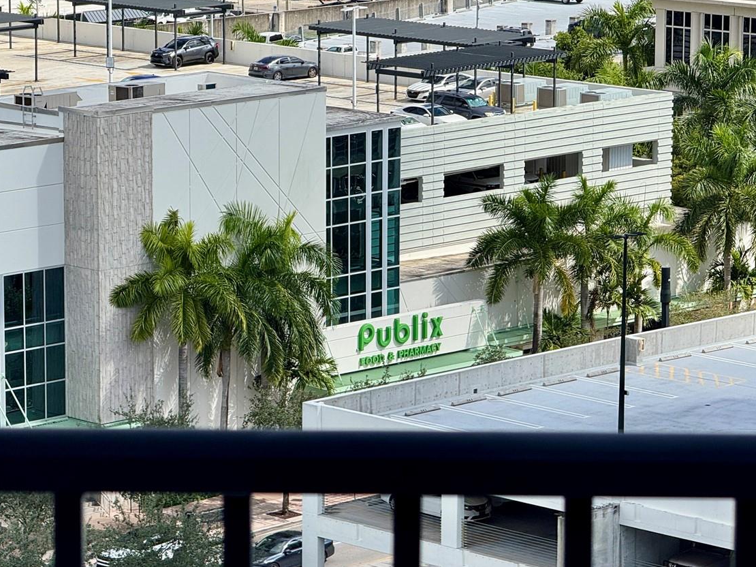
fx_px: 3777
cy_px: 307
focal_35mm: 173
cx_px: 222
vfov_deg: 8.6
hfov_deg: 11.4
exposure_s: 1/1395
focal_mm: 15.66
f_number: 2.8
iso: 50
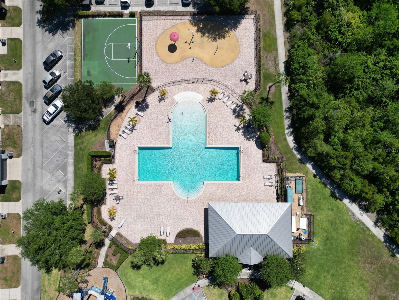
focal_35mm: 24
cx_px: 200
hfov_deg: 71.6
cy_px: 150
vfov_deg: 56.8
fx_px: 277
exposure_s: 1/5000
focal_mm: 6.72
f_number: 1.7
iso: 130
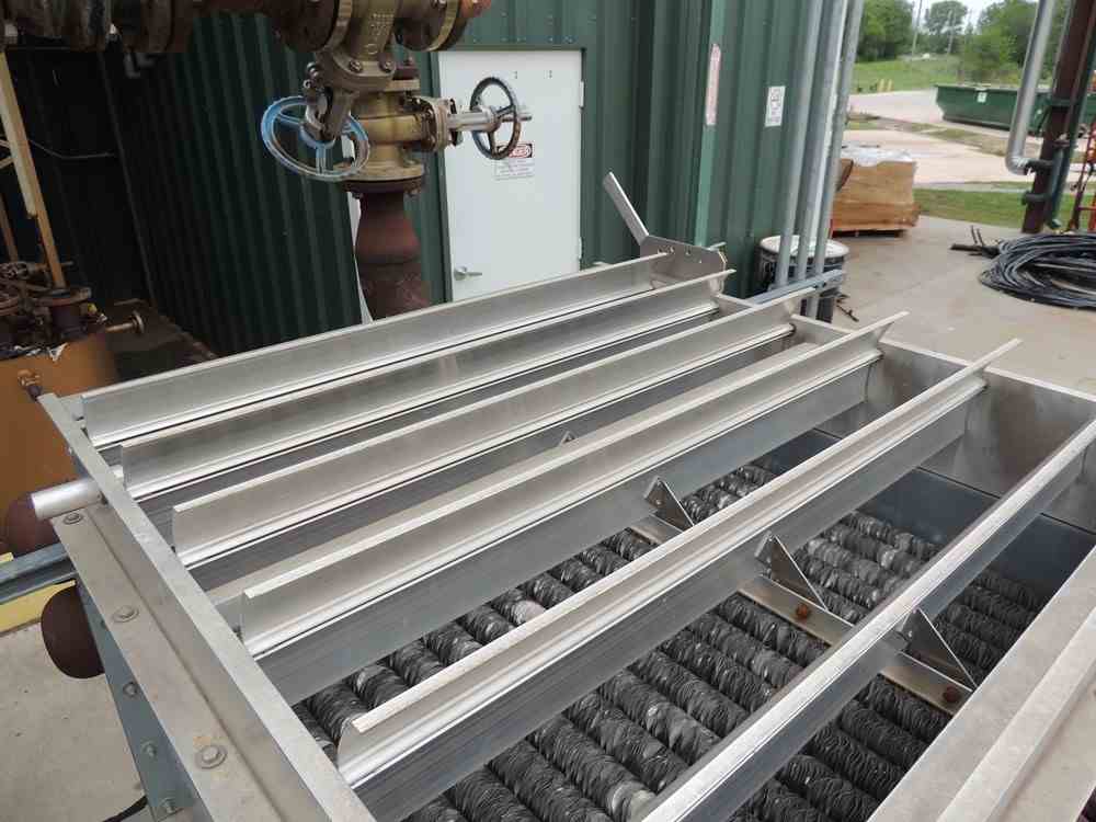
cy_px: 411
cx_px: 548
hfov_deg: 71.6
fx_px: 760
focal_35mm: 24
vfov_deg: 56.8
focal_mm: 4.3
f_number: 3
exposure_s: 1/320
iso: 100
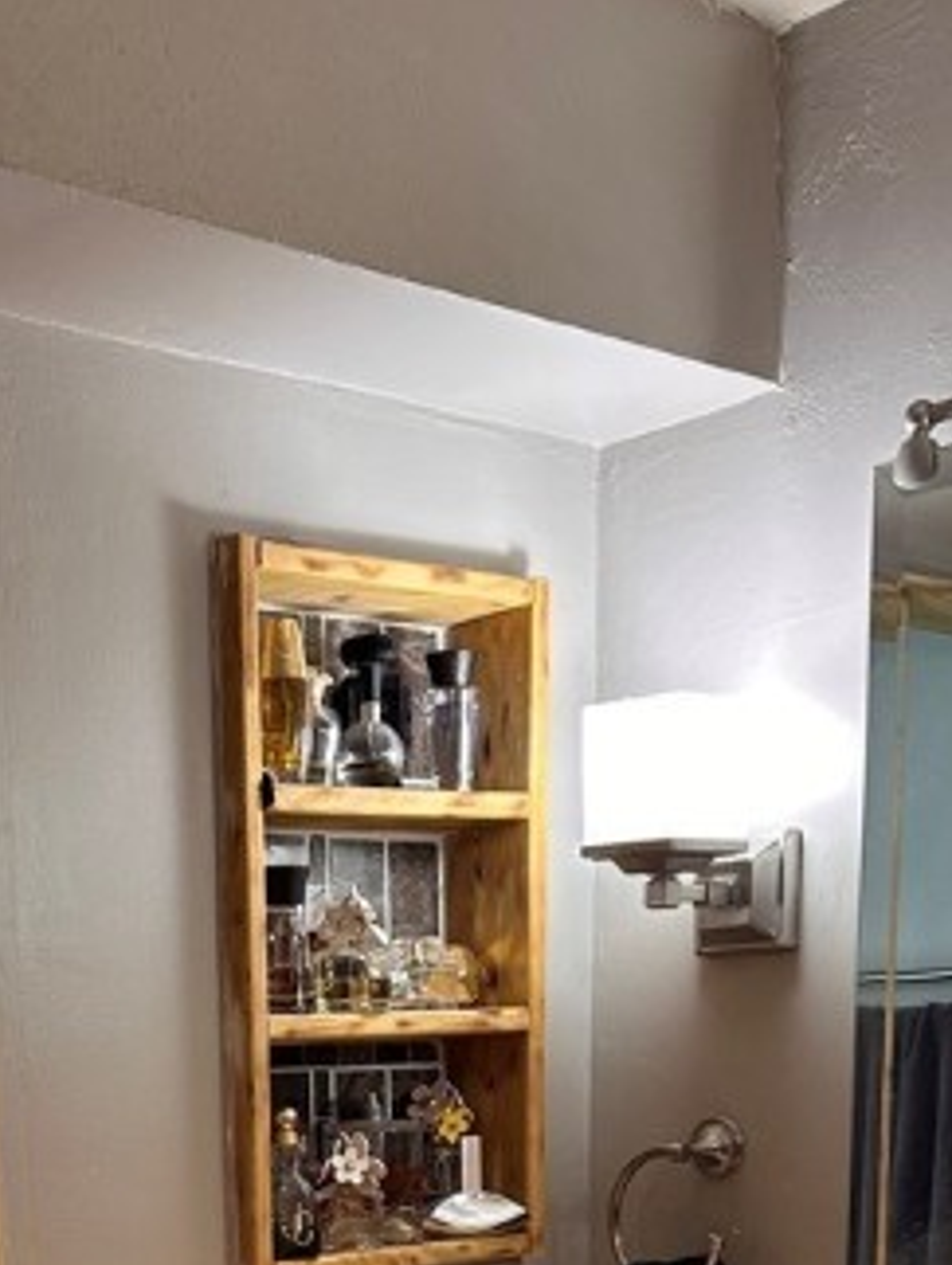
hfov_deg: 25.4
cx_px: 239
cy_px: 1433
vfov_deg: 29.9
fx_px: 2086
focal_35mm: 57
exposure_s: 1/60
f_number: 1.78
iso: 125
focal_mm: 6.86
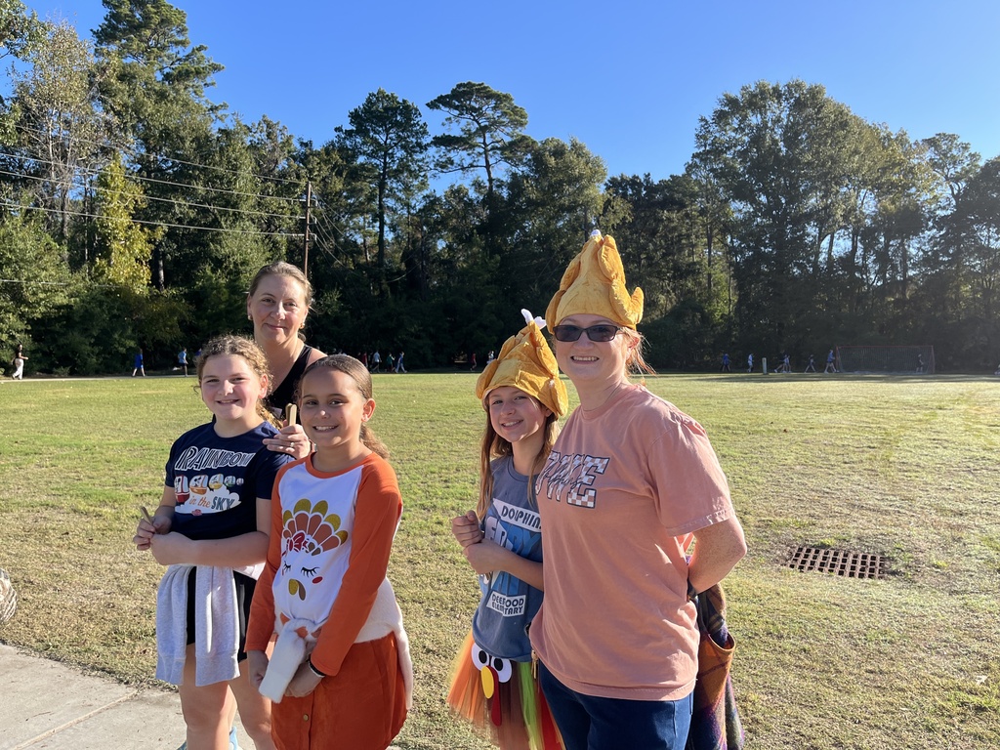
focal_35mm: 26
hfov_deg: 67.3
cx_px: 500
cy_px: 375
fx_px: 751
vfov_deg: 53.1
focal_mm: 5.1
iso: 50
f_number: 1.6
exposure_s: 1/1458
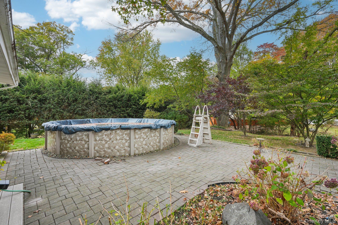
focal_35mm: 16
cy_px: 112
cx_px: 169
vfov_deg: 73.7
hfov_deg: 96.7
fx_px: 150
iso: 160
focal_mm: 16
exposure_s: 1/30
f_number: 8
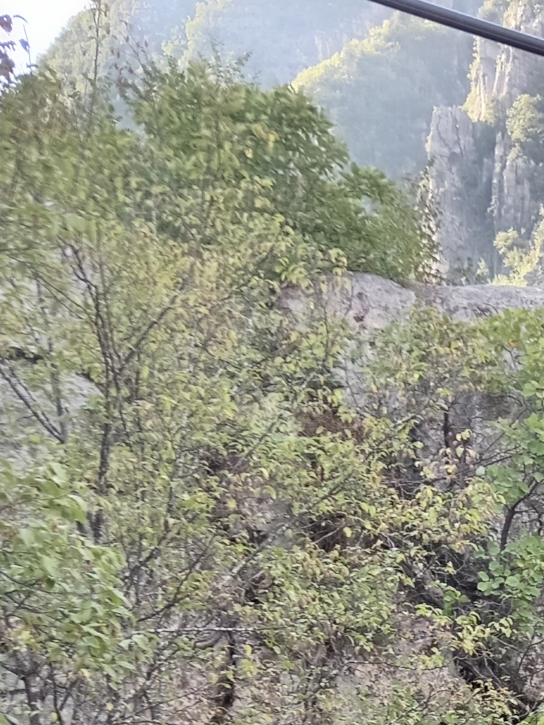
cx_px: 894
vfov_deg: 20.4
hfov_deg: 15.7
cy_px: 1051
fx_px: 1760
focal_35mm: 84
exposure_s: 1/33.3
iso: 121
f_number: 1.8
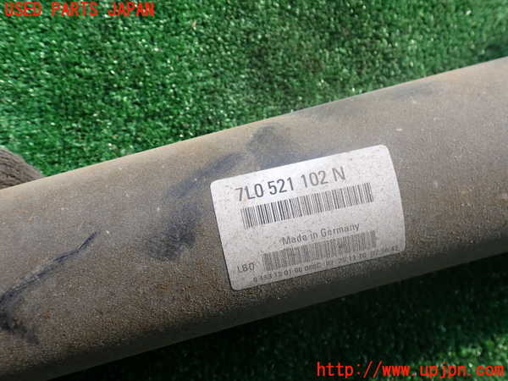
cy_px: 190
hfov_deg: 60.0
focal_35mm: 30
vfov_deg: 46.8
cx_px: 254
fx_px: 440
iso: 100
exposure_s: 1/400
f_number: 3.2
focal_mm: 5.4
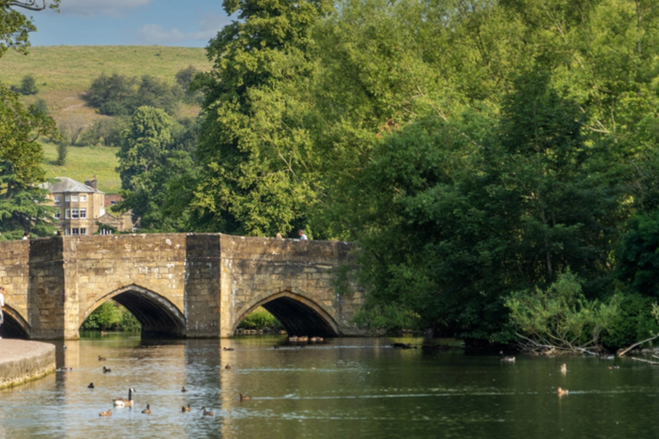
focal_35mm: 201
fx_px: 3679
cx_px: 127
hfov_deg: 10.2
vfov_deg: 6.8
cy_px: 223
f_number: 6.3
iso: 100
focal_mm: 124
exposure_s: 1/250
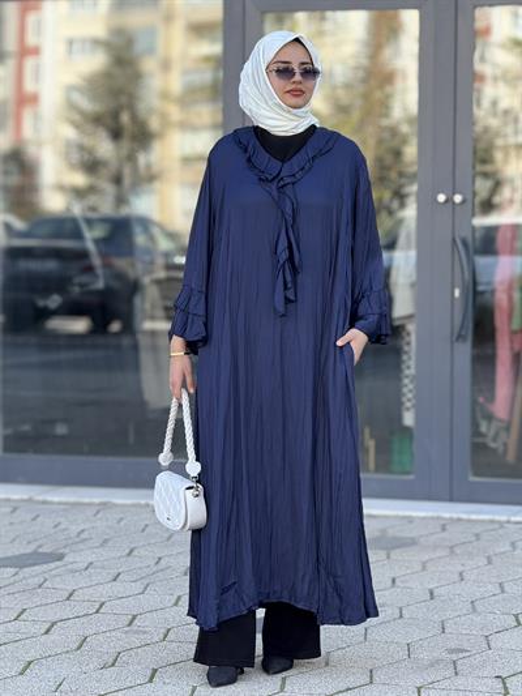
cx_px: 261
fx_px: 2412
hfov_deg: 12.4
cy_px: 348
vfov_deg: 16.4
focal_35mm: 120
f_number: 2.8
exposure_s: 1/213
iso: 50
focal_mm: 15.66
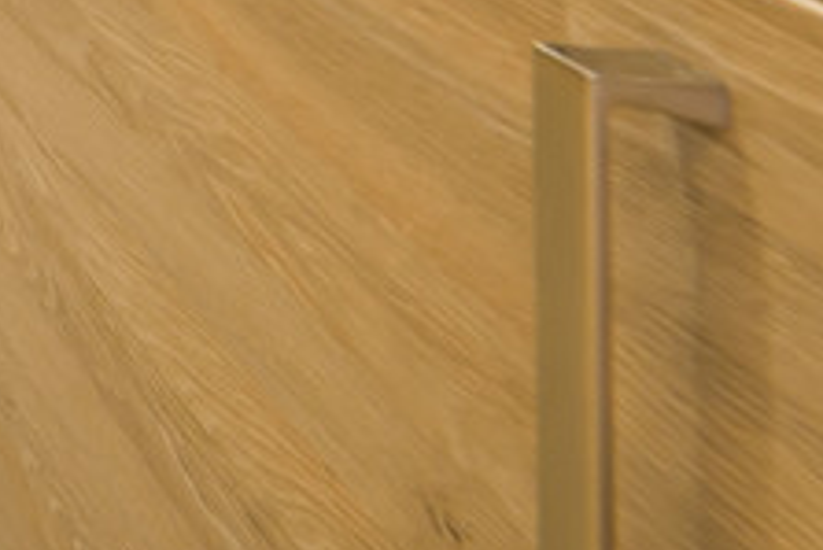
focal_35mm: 55
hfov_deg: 16.9
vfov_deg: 16.3
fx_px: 1258
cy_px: -648
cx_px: -1004
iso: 250
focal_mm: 12
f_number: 9
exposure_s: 1/1.67
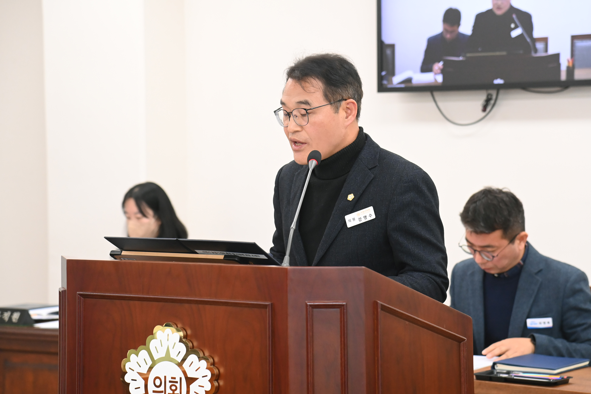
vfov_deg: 11.4
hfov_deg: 17.1
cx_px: 296
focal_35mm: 120
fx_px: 1970
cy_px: 197
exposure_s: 1/250
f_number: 6.3
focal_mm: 120
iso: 5000
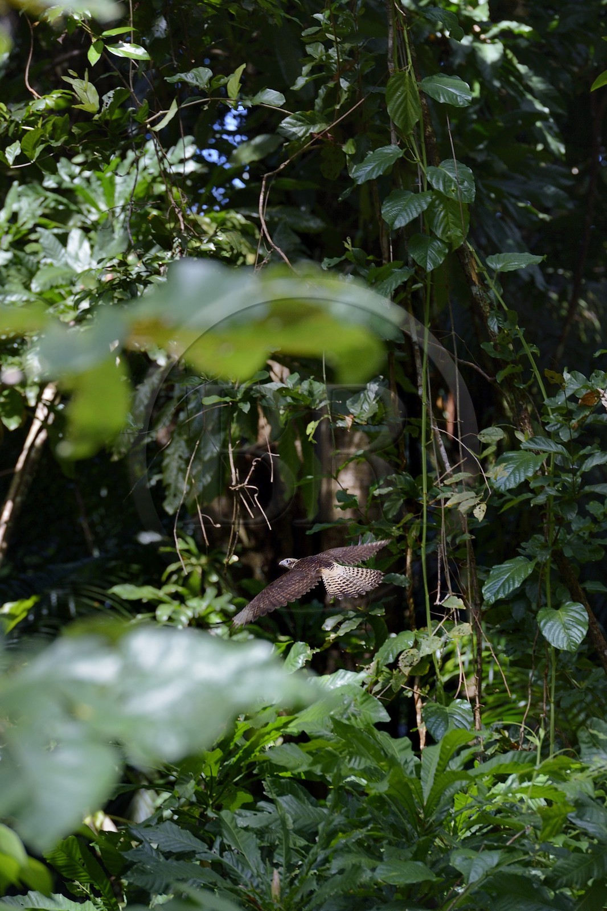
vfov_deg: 10.3
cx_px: 304
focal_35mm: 200
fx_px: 5060
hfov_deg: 6.9
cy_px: 456
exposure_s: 1/800
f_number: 5.6
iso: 800
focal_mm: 200
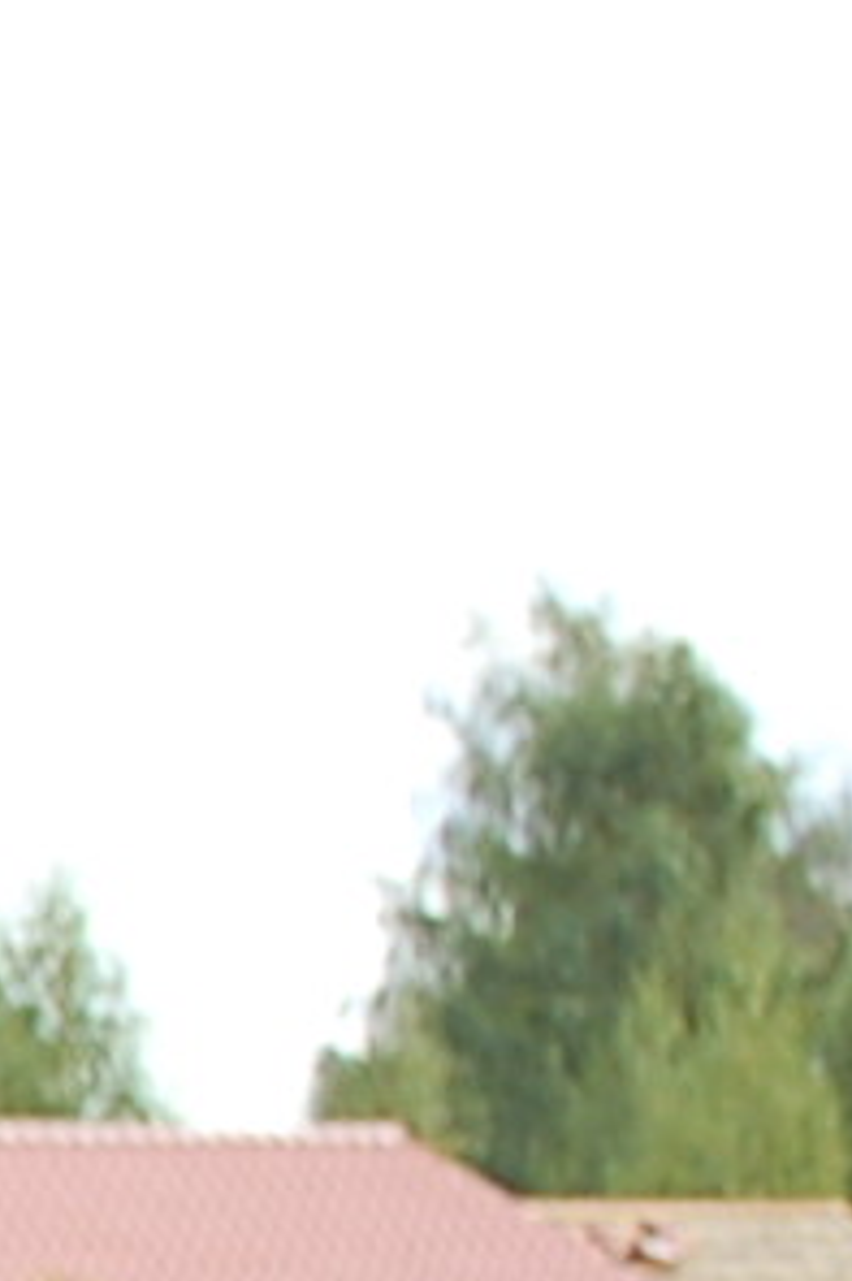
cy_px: 2350
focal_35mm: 388
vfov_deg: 5.2
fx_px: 13789
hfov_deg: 3.2
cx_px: -3845
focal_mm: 34
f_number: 5.6
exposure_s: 1/125
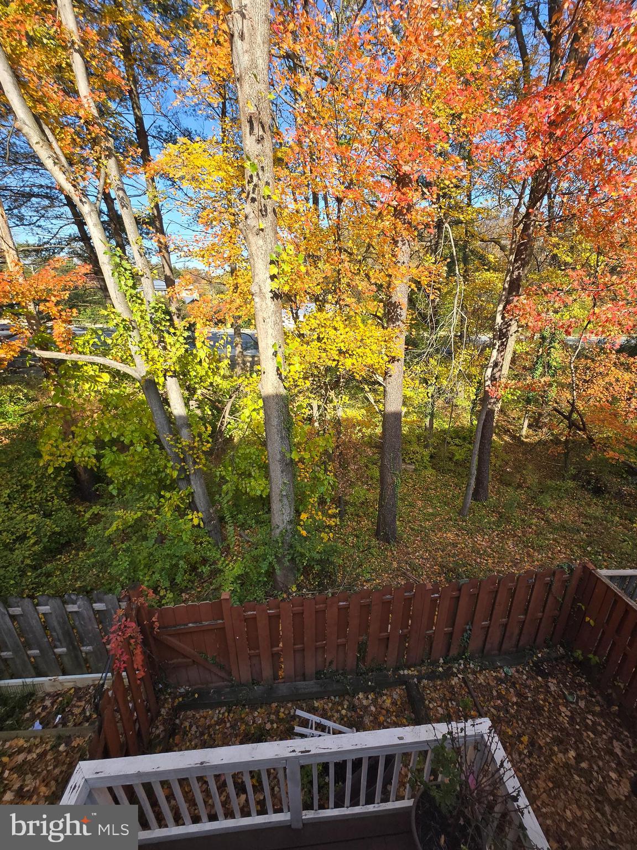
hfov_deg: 89.9
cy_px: 425
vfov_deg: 106.2
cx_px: 318
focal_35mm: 13
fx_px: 319
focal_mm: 1.7
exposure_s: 1/307
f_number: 2.2
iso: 25
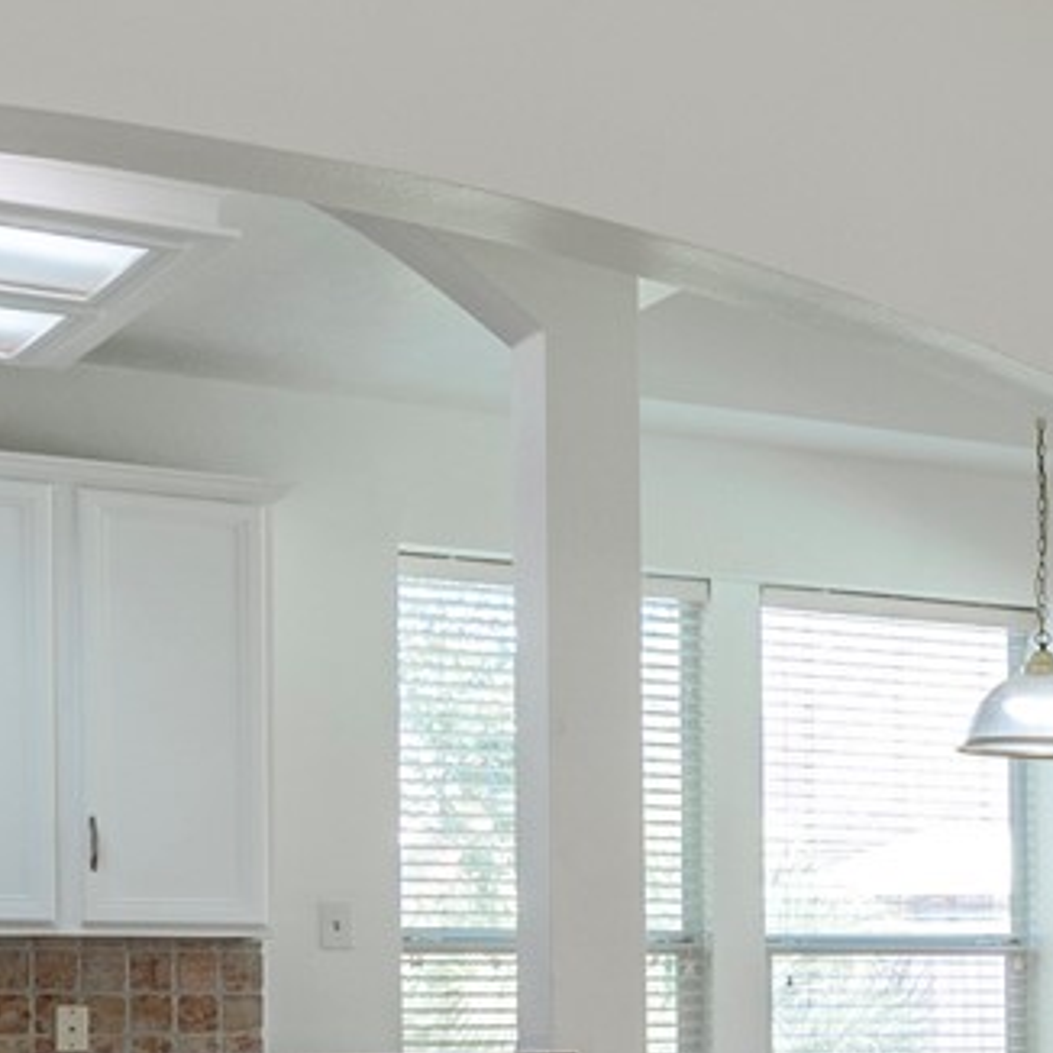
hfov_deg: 18.2
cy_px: 1037
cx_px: 1560
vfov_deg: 19.8
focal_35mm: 85
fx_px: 2925
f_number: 9
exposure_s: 1/13
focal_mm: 15
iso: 100
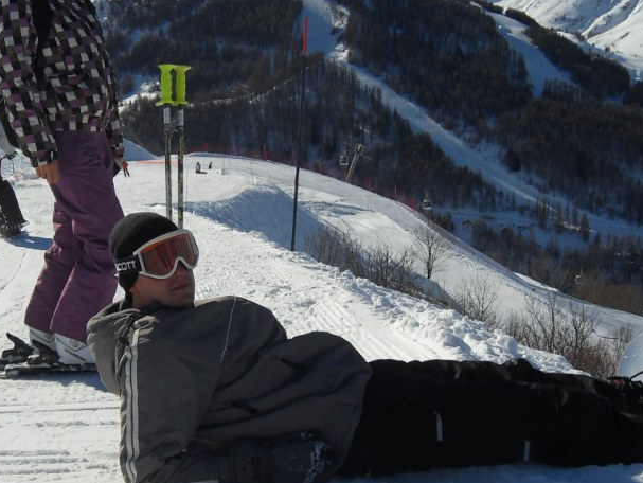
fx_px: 1097
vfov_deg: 24.8
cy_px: 279
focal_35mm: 59
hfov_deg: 32.7
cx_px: 292
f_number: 8.2
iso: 80
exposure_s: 1/500
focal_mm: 6.3
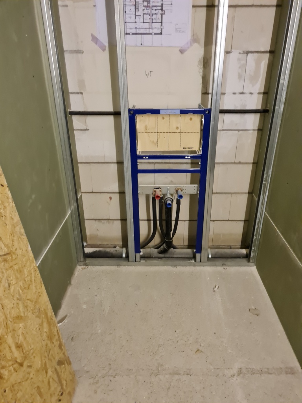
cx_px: 151
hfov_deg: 53.1
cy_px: 202
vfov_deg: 67.3
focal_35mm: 26
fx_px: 302
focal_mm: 5.4
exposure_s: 1/50
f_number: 1.8
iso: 640
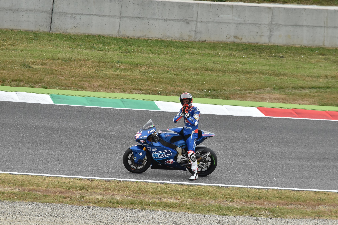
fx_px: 3802
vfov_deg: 3.4
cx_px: 169
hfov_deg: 5.1
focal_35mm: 405
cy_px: 112
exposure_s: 1/800
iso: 1000
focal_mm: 270
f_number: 13
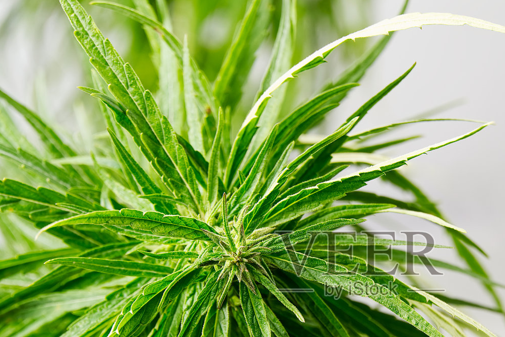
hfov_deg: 8.0
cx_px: 360
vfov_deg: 5.4
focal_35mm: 256
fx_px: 3593
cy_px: 266
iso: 200
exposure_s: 1/320
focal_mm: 106
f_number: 6.3
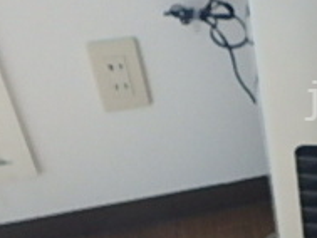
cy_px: 101
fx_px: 651
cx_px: 419
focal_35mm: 71
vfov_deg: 20.7
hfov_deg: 23.9
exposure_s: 1/30
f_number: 3.5
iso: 500
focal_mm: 3.7
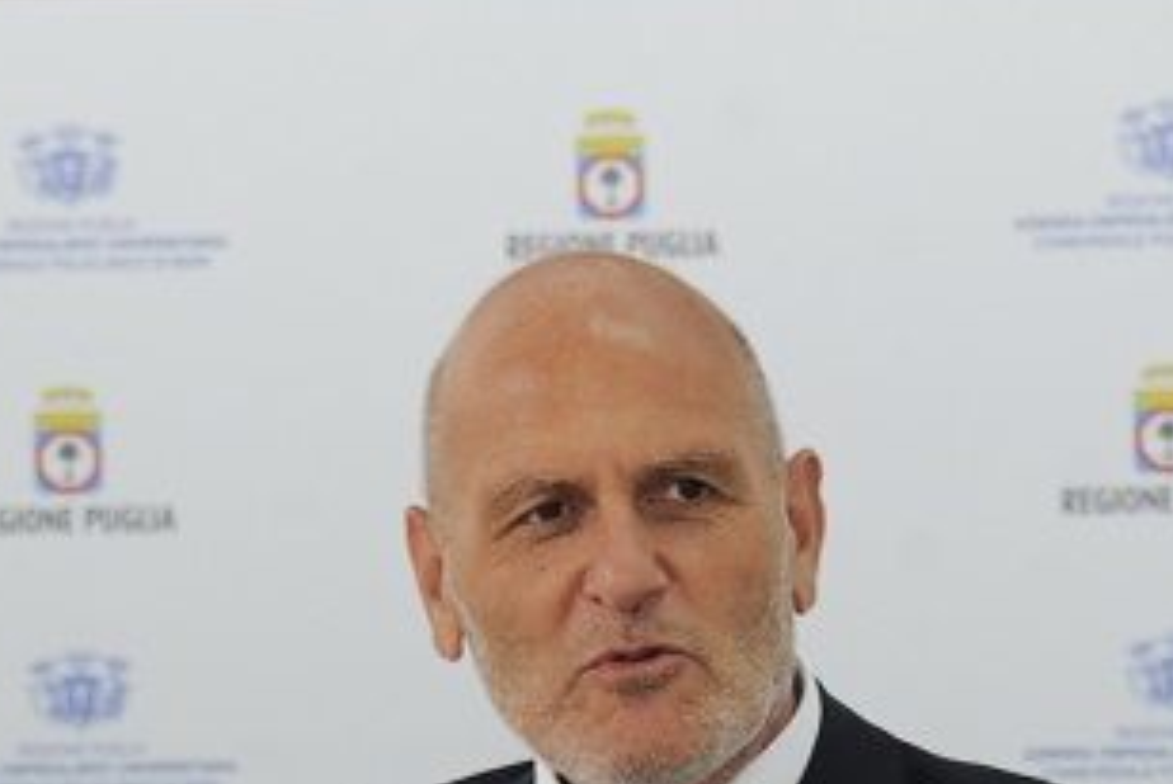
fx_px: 9001
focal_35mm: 276
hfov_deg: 7.5
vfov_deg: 5.0
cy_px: 679
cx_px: 805
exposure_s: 1/320
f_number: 4.5
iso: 2000
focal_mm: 120
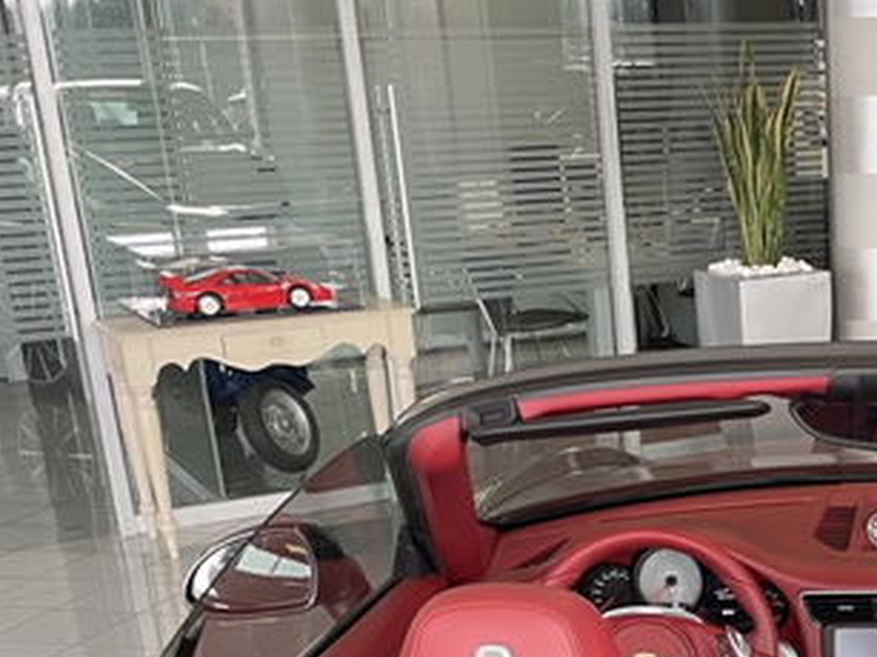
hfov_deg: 28.4
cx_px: 823
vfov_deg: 21.5
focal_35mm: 65
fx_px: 1646
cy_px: 703
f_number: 1.6
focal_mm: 4.2
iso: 80
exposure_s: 1/50
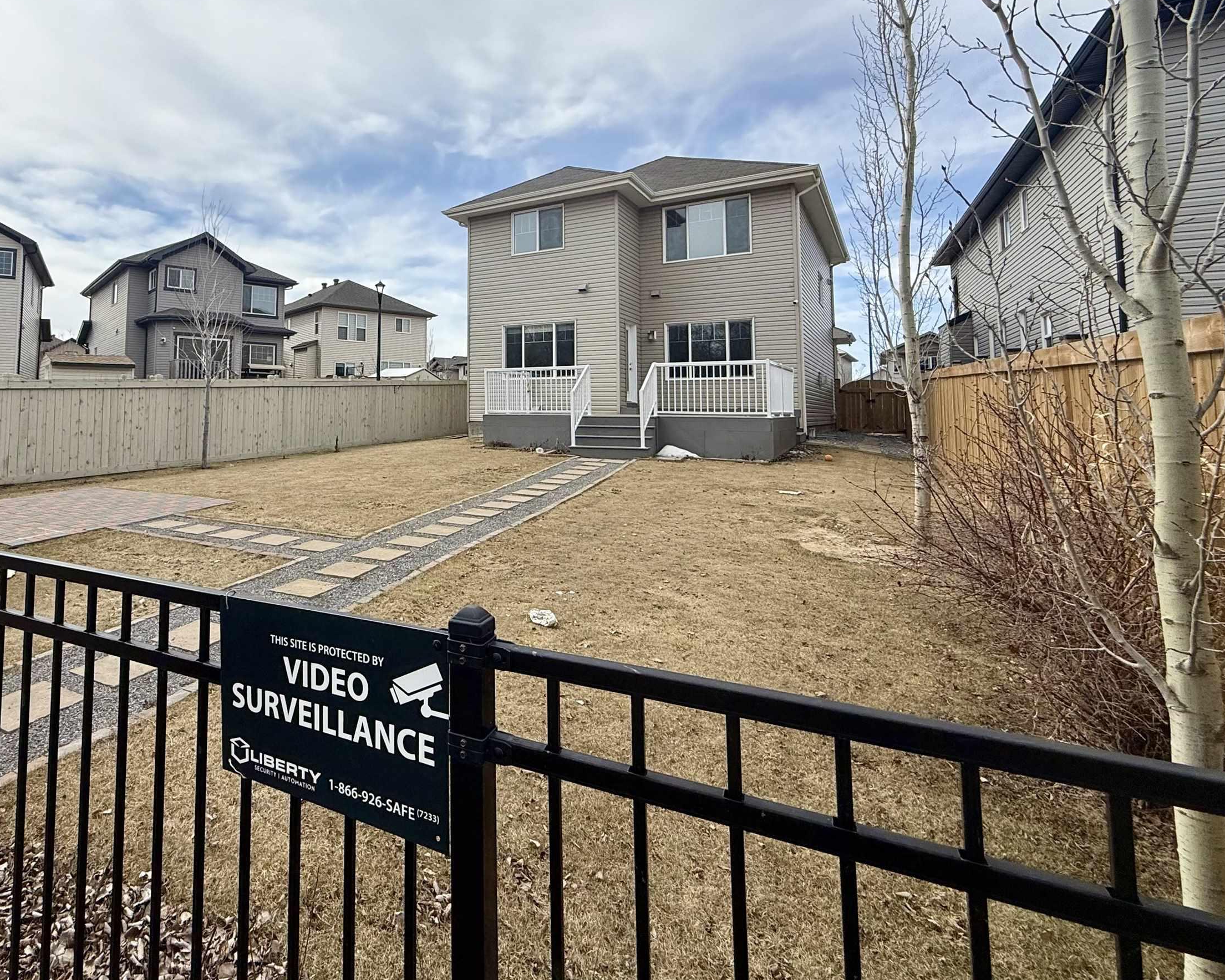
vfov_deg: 69.5
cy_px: 356
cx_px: 405
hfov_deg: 80.4
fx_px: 689
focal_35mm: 19
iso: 50
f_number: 2.2
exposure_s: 1/2841
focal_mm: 2.22
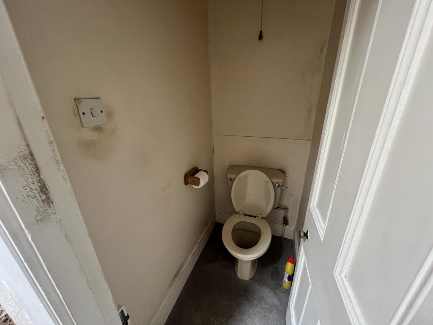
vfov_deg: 89.9
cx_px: 216
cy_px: 162
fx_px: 163
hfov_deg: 106.2
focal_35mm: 13
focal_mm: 1.57
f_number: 1.8
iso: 500
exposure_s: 1/60
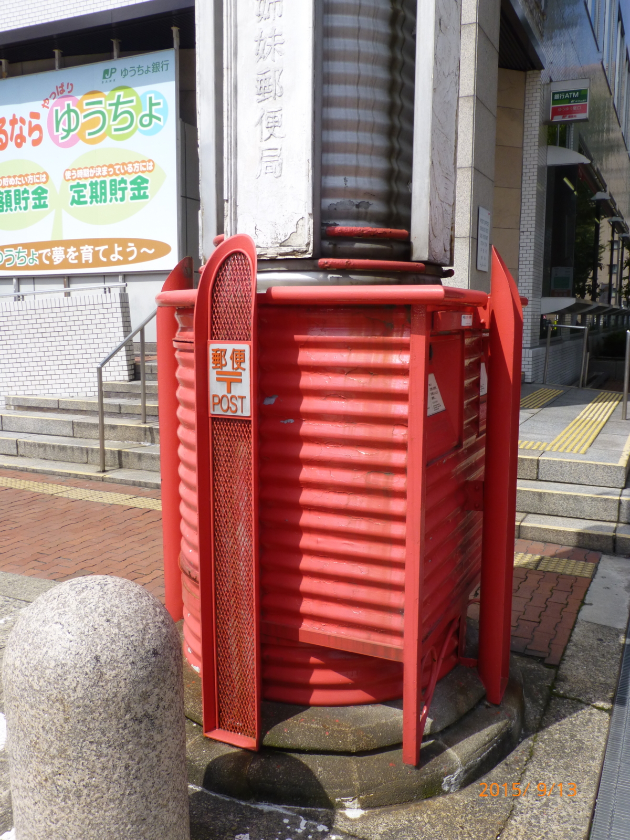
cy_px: 420
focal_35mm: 30
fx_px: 728
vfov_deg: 60.0
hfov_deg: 46.8
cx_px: 315
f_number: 4
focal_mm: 5.4
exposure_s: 1/1000
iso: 100
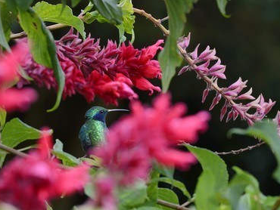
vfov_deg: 6.8
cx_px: 135
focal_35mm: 218
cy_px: 105
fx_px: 1764
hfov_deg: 9.1
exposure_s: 1/320
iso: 400
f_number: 8
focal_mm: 200
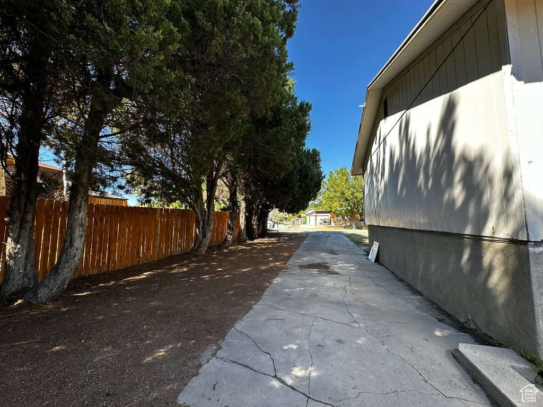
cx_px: 272
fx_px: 220
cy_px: 204
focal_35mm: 14
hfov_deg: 102.1
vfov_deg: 85.7
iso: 40
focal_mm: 2.22
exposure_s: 1/256
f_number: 2.2
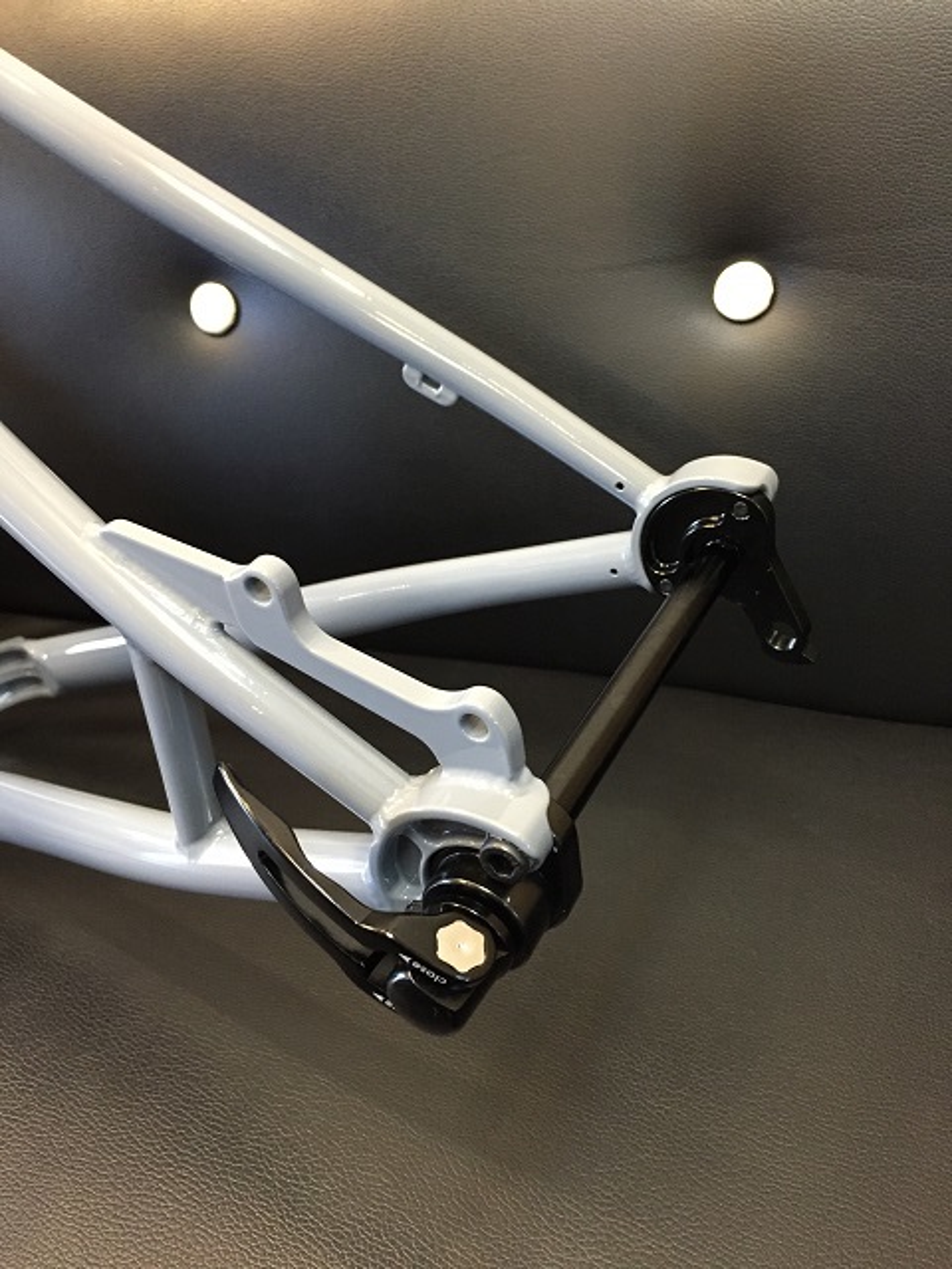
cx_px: 476
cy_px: 634
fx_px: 1063
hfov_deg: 48.2
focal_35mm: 29
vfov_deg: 61.7
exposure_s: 1/33
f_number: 2.2
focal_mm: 4.15
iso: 320
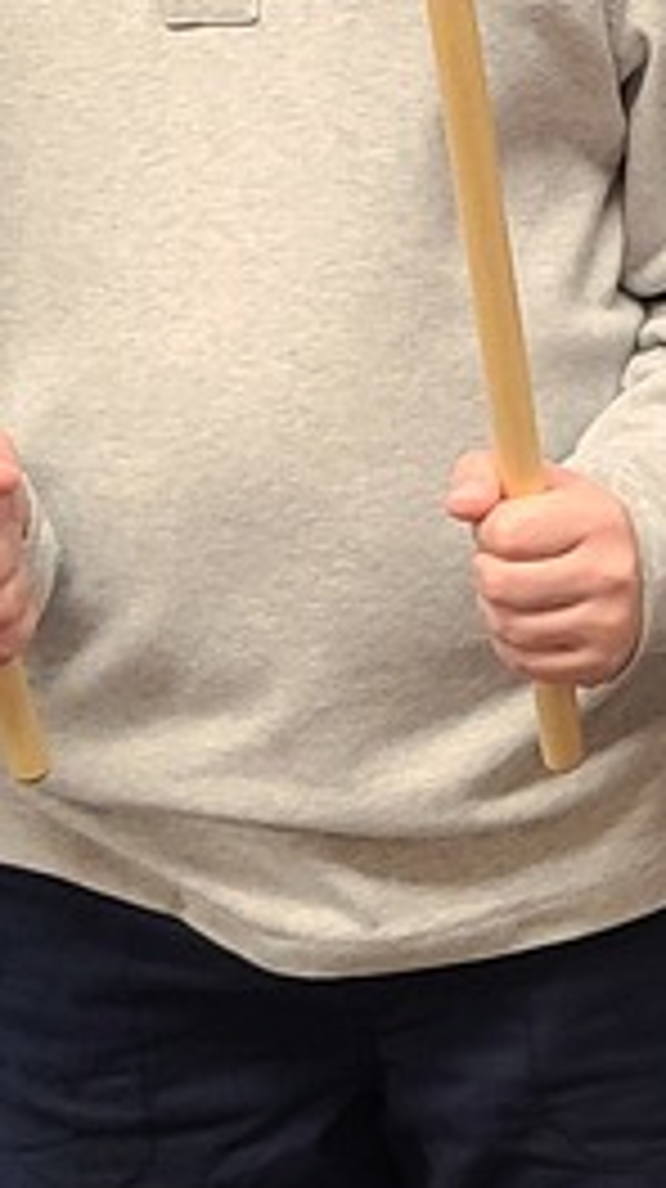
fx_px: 3462
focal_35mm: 110
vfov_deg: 19.3
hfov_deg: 10.2
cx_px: 1323
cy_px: 886
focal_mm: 5.4
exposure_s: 1/60
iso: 200
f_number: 1.8
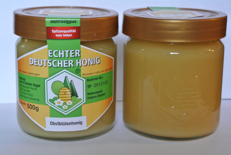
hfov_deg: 25.0
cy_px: 78
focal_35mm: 81
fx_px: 520
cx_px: 116
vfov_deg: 16.9
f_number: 5.6
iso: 800
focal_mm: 30
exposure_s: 1/13
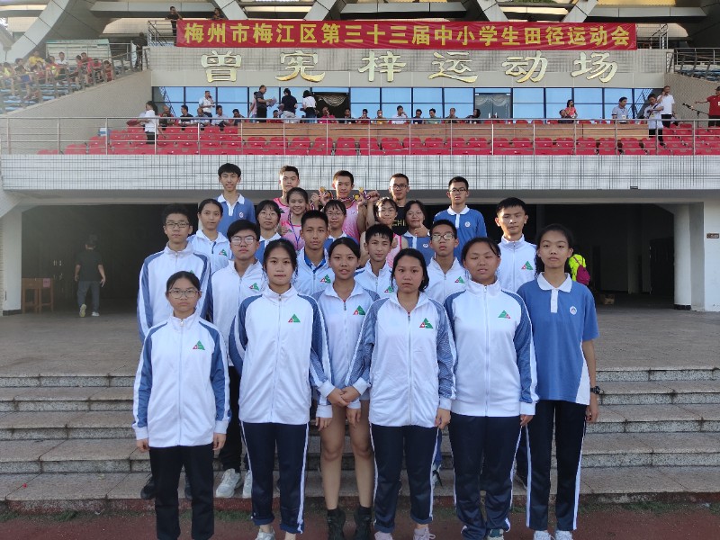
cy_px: 270
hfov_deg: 67.3
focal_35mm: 26
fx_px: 541
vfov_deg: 53.1
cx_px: 360
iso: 50
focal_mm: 3.87
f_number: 2
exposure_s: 1/178
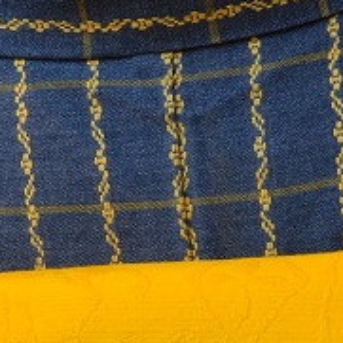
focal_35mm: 181
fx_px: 2030
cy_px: 488
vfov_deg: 9.4
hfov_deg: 9.7
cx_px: 172
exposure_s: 1/160
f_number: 5
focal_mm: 29
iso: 800
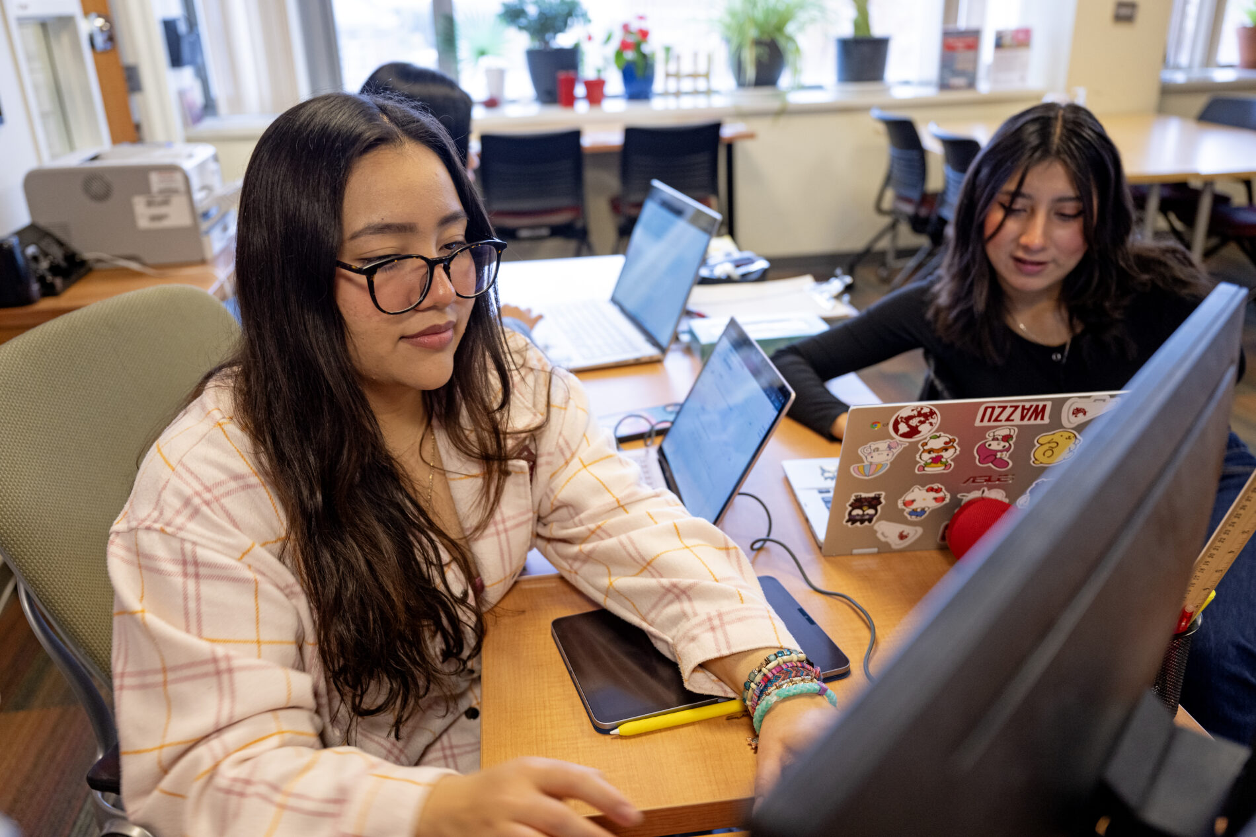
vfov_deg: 43.6
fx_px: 1047
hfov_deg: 61.9
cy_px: 418
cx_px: 628
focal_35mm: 30
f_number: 3.2
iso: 800
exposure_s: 1/100
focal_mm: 30
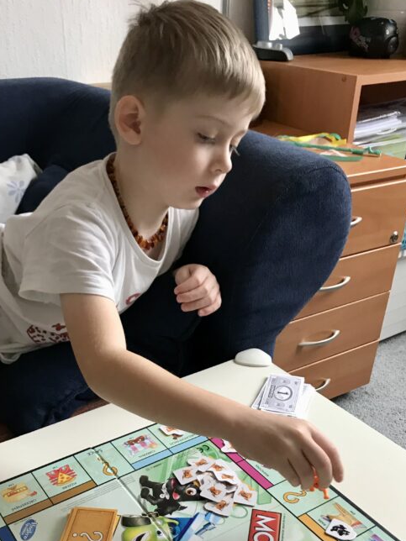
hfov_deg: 35.9
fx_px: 626
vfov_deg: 45.7
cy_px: 380
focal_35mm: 40
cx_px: 176
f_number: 1.8
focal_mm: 3.99
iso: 50
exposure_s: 1/17
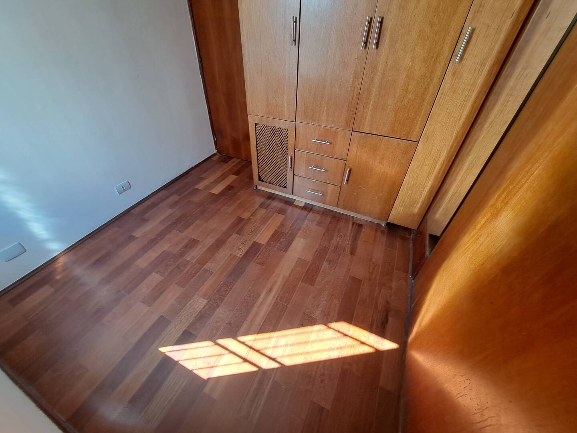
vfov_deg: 89.9
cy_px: 216
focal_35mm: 13
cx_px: 288
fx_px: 217
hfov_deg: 106.2
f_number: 2.2
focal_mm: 1.74
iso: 50
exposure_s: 1/40
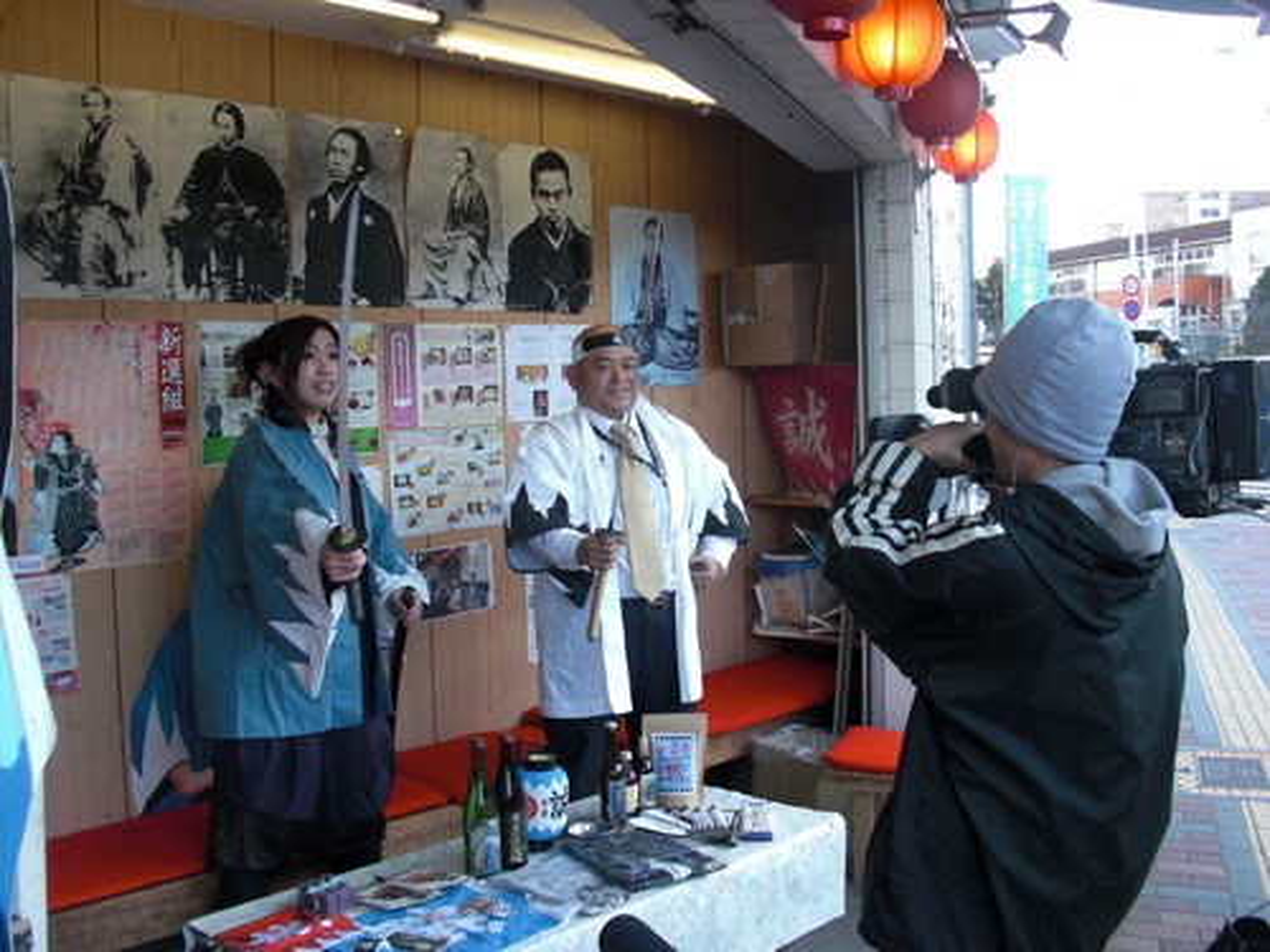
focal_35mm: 36
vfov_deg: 39.7
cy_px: 476
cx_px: 635
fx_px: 1321
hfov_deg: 51.4
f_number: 2.8
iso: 100
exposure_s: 1/100
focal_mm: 6.3
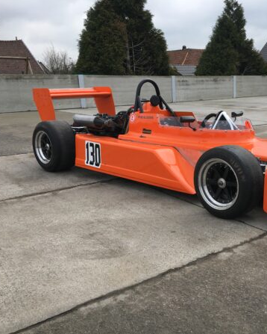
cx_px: 213
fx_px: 375
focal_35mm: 38
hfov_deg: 37.8
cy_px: 167
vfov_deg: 47.9
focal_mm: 4.15
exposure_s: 1/625
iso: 25
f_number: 2.2
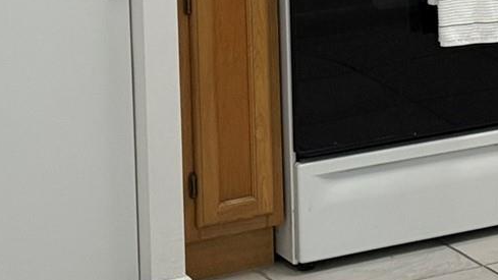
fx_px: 2258
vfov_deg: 6.8
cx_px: 467
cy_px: -291
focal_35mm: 171
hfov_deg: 12.5
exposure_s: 1/120
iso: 125
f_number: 1.78
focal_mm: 6.76
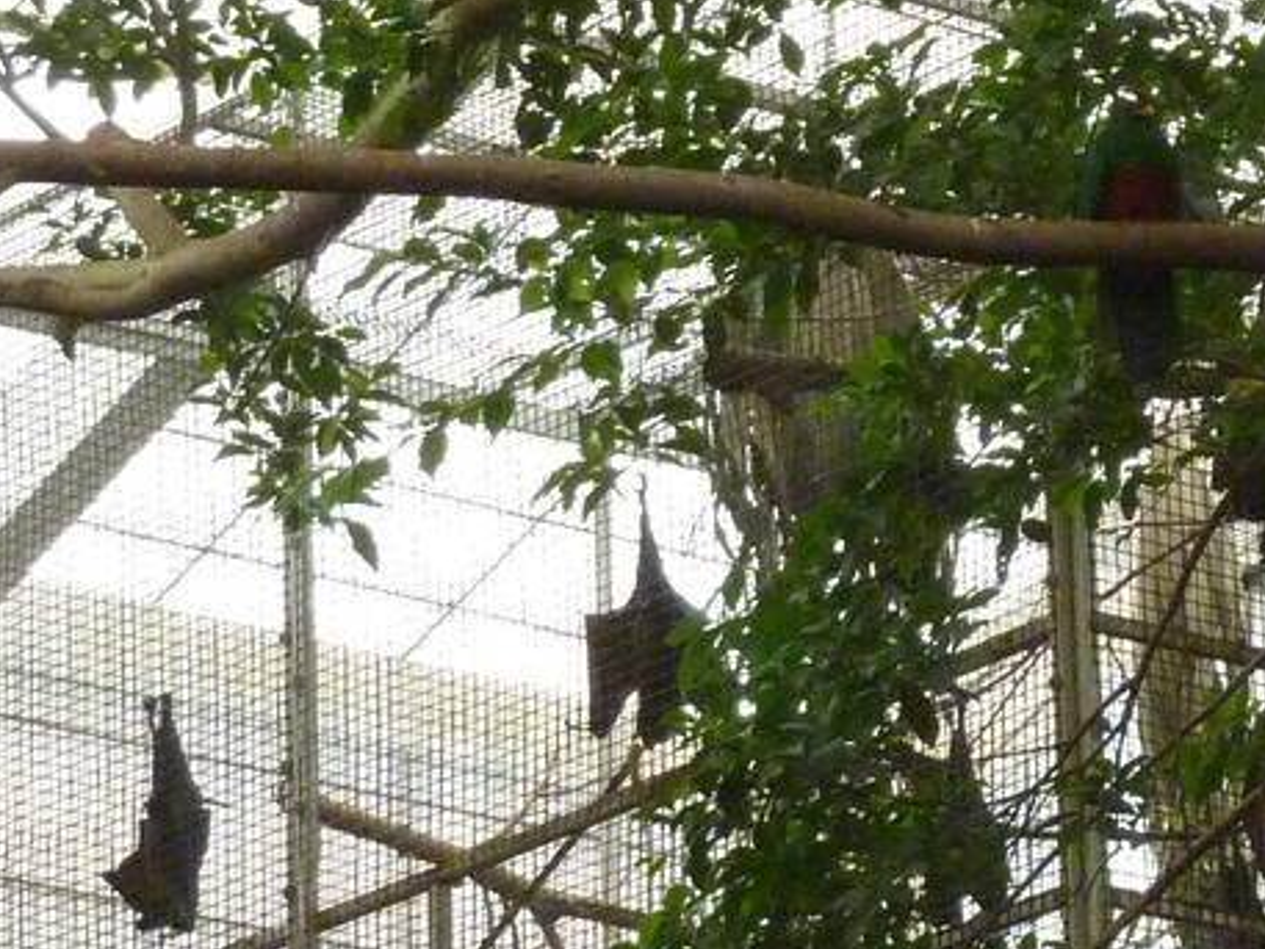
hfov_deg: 7.8
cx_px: 1539
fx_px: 9211
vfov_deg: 5.9
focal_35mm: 252
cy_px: 492
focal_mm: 11.9
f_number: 4.1
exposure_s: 1/160
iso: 400
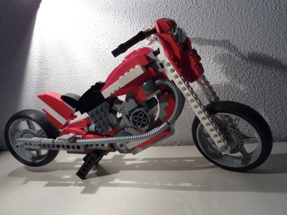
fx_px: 207
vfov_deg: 54.9
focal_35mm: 25
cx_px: 144
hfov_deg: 69.4
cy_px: 108
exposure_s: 1/30
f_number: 3.3
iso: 160
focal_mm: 4.1
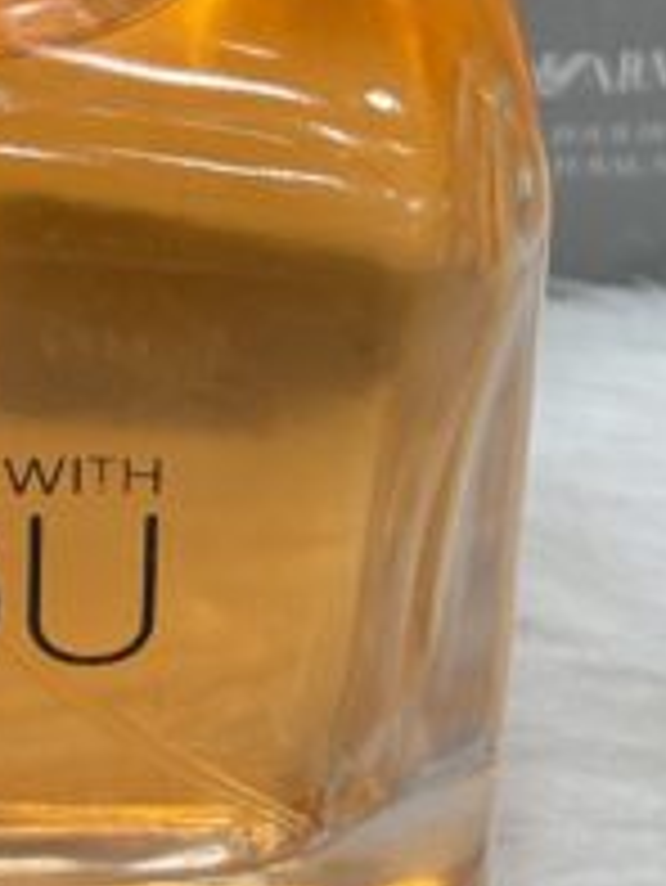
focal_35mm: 195
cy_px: -229
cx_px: 22
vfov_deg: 10.0
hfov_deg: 7.6
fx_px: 4997
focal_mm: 6.76
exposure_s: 1/100
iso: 80
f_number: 1.78
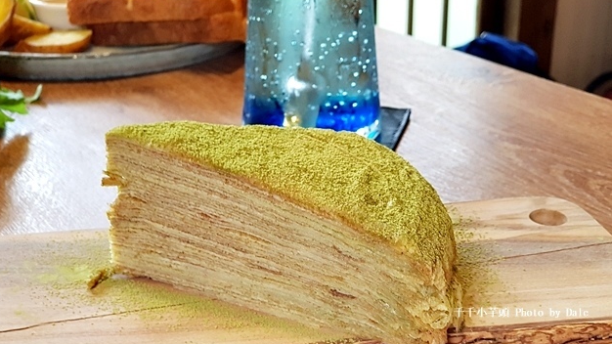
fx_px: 925
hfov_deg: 36.6
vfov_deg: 21.1
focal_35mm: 57
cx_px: 305
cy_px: 189
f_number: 2.4
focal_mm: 6
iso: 80
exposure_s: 1/30
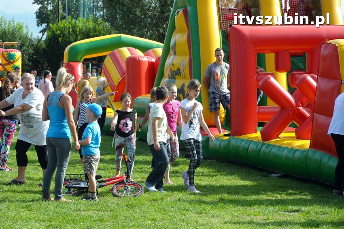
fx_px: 1002
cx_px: 172
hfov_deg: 19.5
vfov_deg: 13.0
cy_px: 114
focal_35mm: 105
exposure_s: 1/1250
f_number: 9
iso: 800
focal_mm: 70
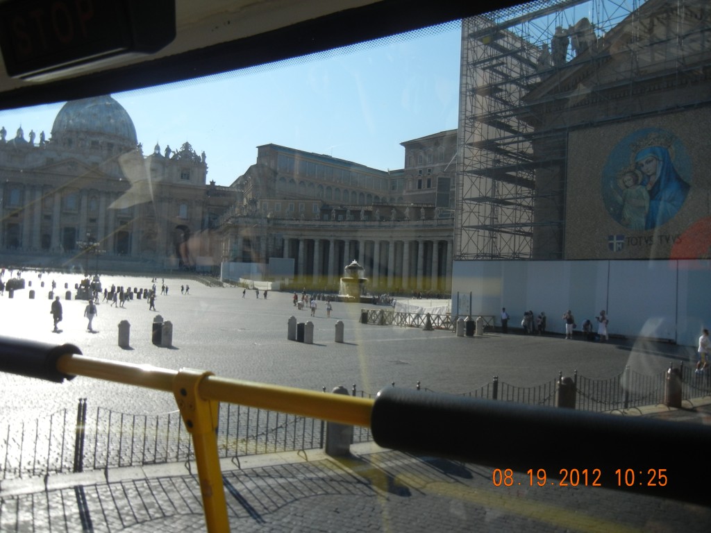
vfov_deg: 46.8
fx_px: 616
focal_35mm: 30
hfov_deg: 60.0
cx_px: 356
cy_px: 266
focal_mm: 5.4
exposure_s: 1/488
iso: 160
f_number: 7
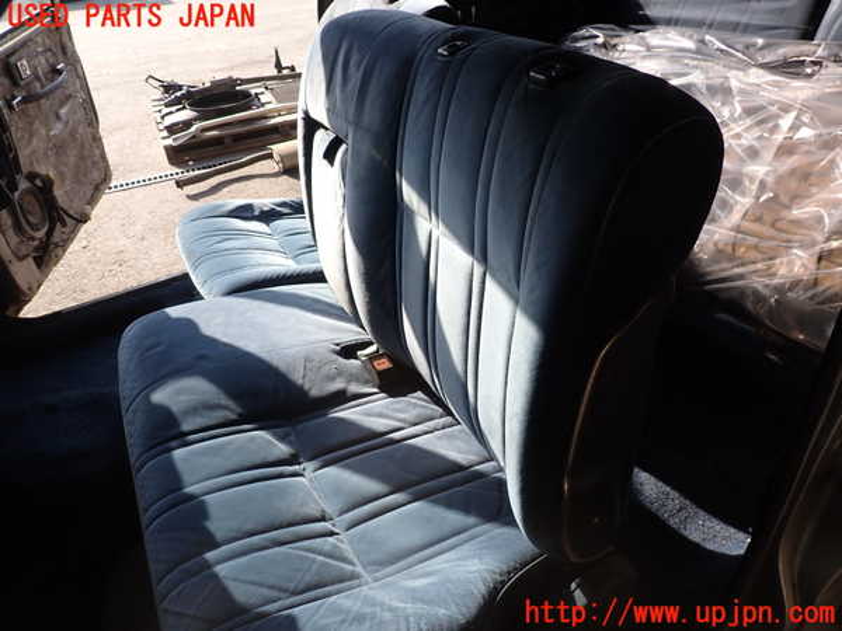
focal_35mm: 25
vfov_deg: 54.9
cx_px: 421
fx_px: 608
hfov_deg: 69.4
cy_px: 316
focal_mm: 4.5
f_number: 2.8
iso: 100
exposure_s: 1/400
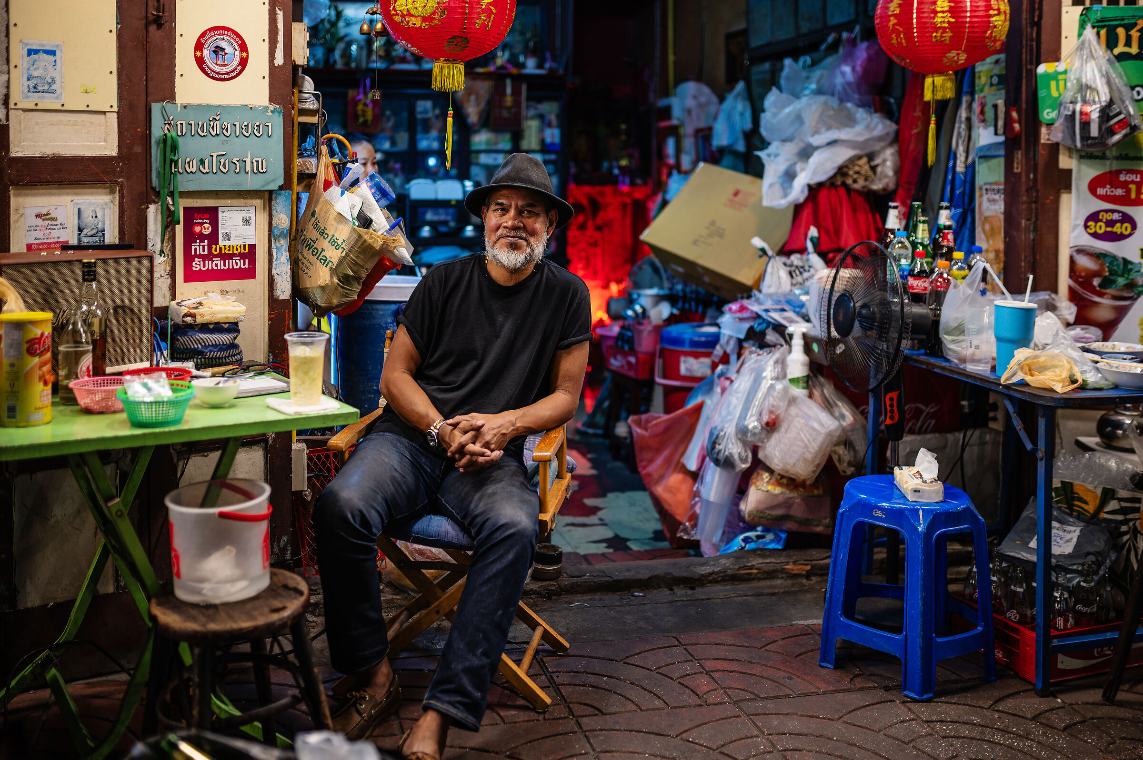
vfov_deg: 37.8
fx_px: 1111
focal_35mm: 35
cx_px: 572
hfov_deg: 54.5
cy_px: 380
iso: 180
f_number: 1.4
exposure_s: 1/40
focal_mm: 35
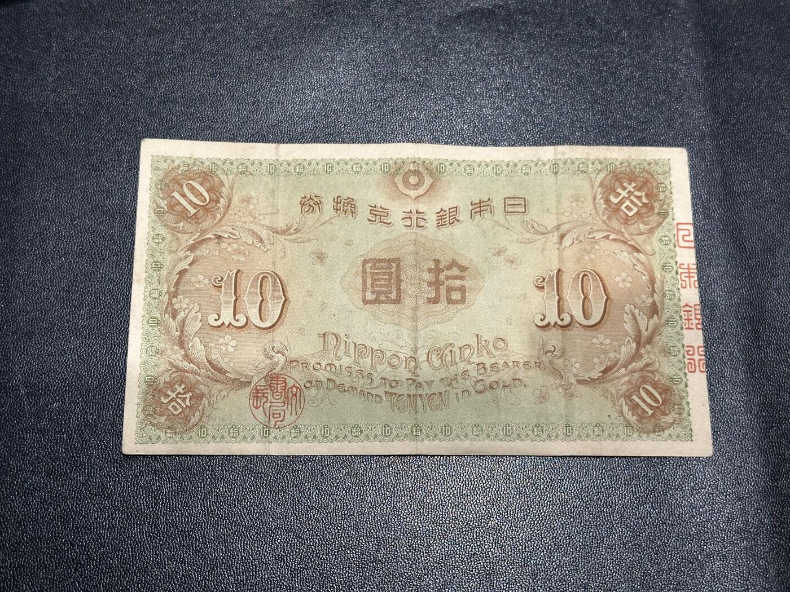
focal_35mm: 48
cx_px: 395
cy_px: 296
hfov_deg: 39.7
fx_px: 1095
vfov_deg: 30.3
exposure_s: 1/50
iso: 125
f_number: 1.78
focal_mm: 6.86
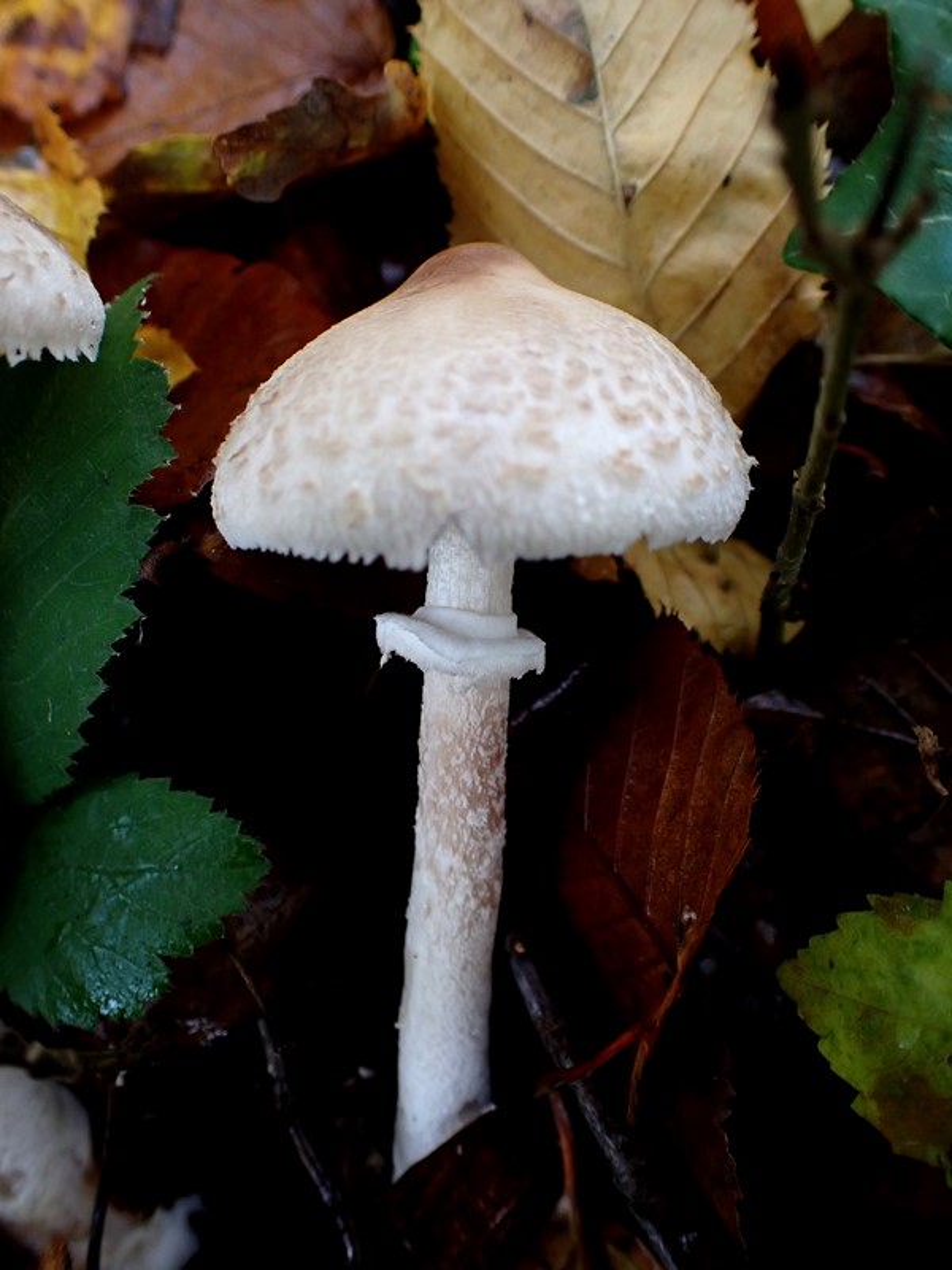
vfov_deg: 60.0
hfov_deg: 46.8
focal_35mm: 30
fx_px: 1100
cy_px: 635
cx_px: 476
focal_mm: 5.4
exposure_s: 1/125
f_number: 2.3
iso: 250
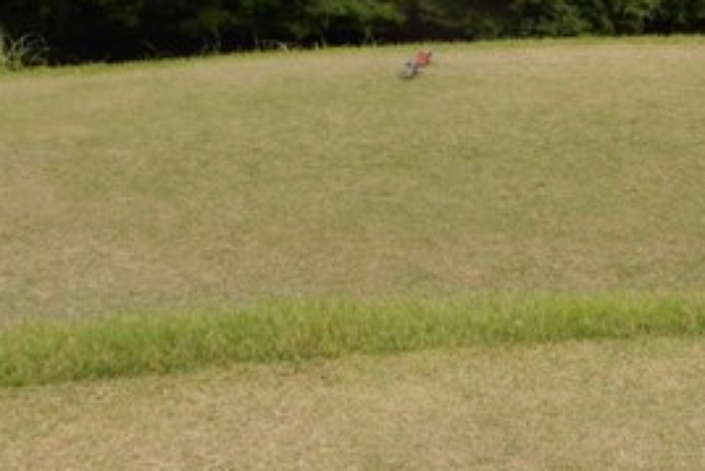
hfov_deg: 23.1
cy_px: -47
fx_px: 1705
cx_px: 534
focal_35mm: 87
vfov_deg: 15.3
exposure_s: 1/160
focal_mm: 6.2
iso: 80
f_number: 4
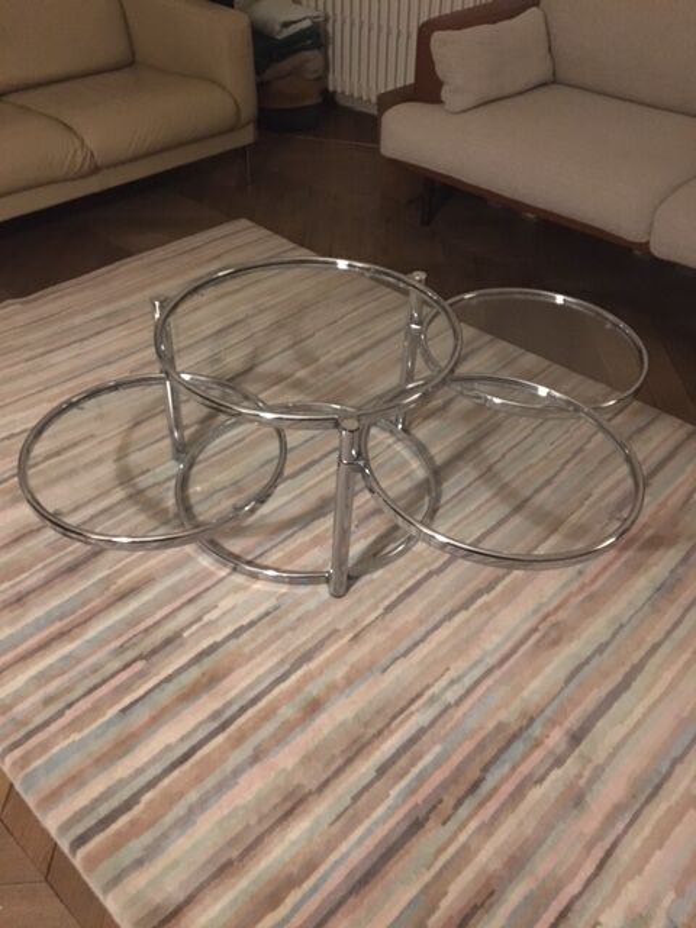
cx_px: 348
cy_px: 464
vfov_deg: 61.7
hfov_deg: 48.2
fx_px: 777
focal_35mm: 29
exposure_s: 1/17
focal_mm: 4.15
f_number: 2.2
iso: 640
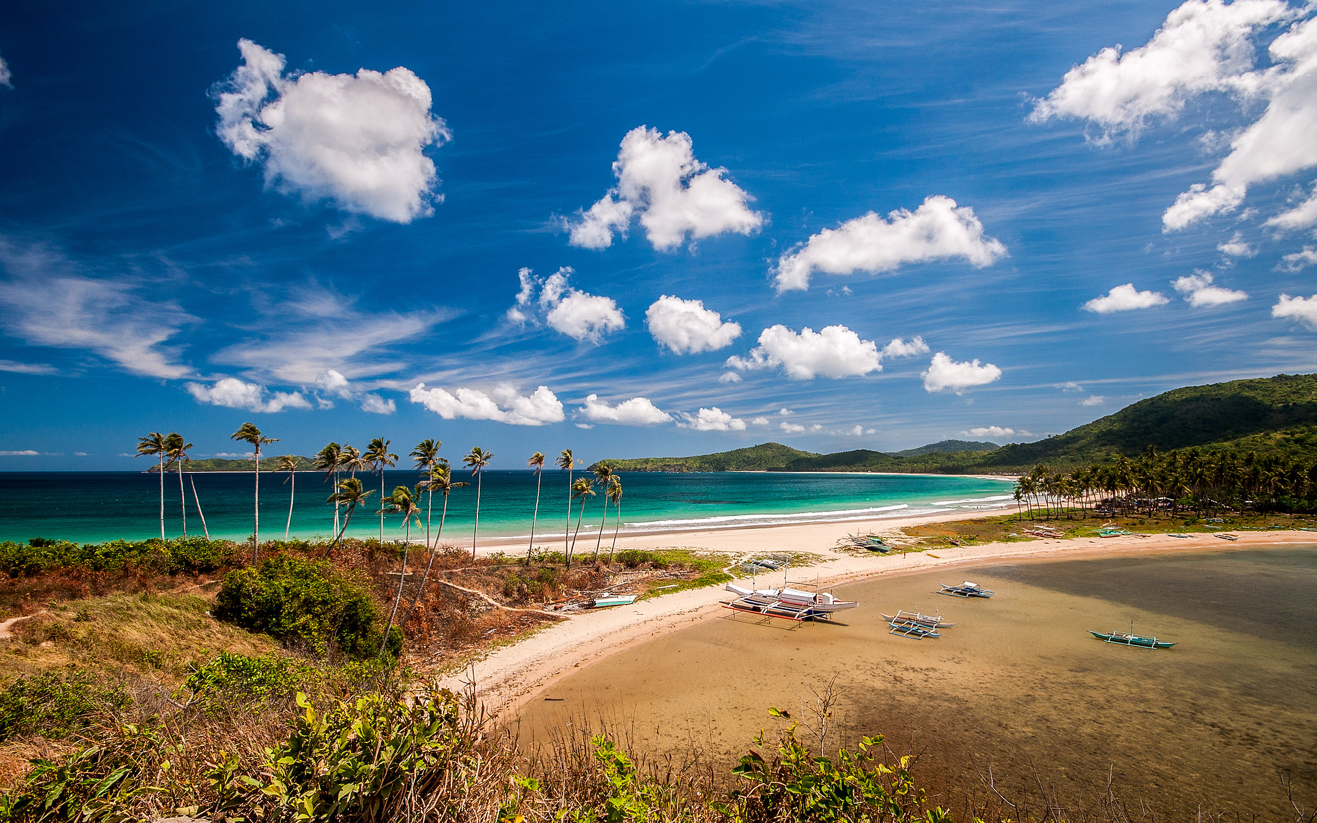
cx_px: 673
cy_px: 432
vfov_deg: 71.2
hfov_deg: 97.8
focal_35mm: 16
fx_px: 574
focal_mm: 10
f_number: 9
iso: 200
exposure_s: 1/250
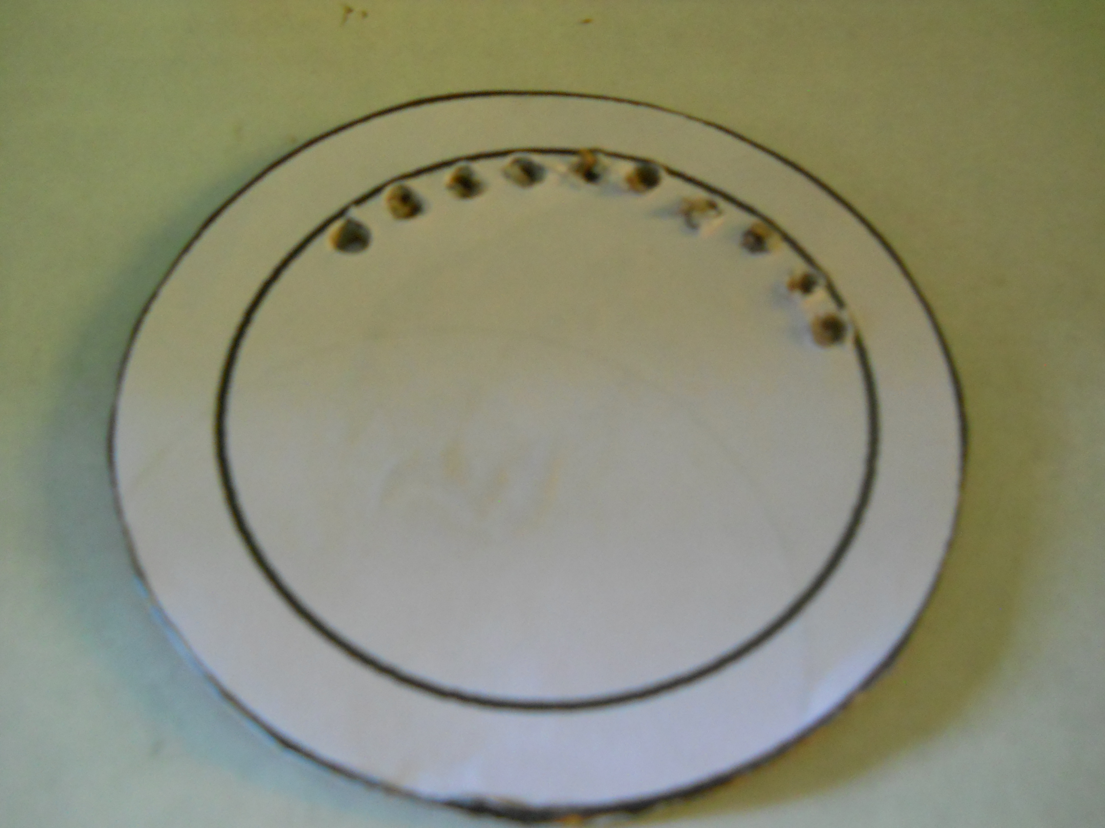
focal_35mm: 41
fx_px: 1309
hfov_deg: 45.8
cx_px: 552
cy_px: 414
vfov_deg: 35.1
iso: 400
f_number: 3.1
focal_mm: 6.72
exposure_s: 1/10
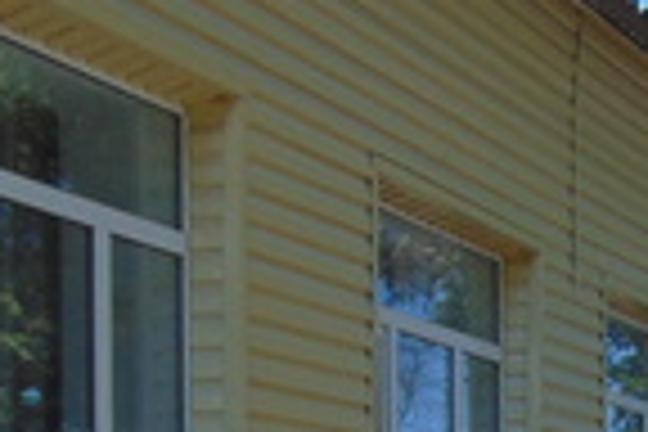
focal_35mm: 108
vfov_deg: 11.9
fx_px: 1944
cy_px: 716
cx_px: 644
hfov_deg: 18.4
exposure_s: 1/800
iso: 80
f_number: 3
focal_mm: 4.5
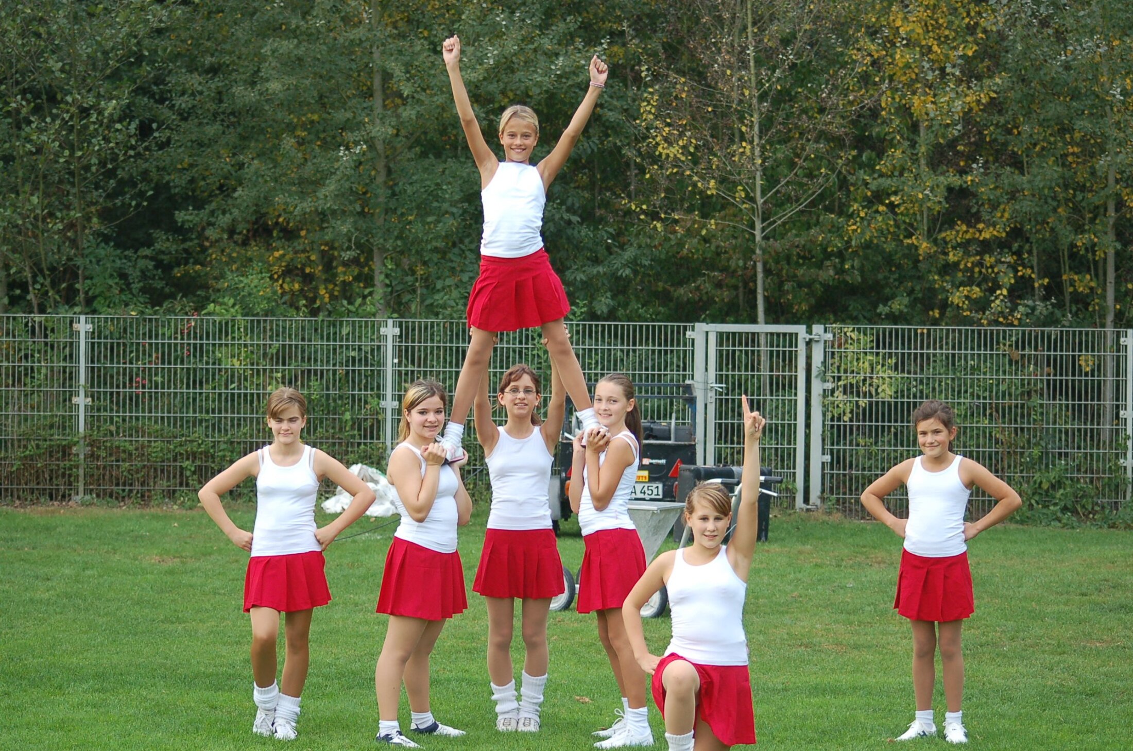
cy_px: 376
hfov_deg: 19.5
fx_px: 3298
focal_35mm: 105
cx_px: 566
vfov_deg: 13.0
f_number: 4
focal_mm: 70
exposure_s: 1/500
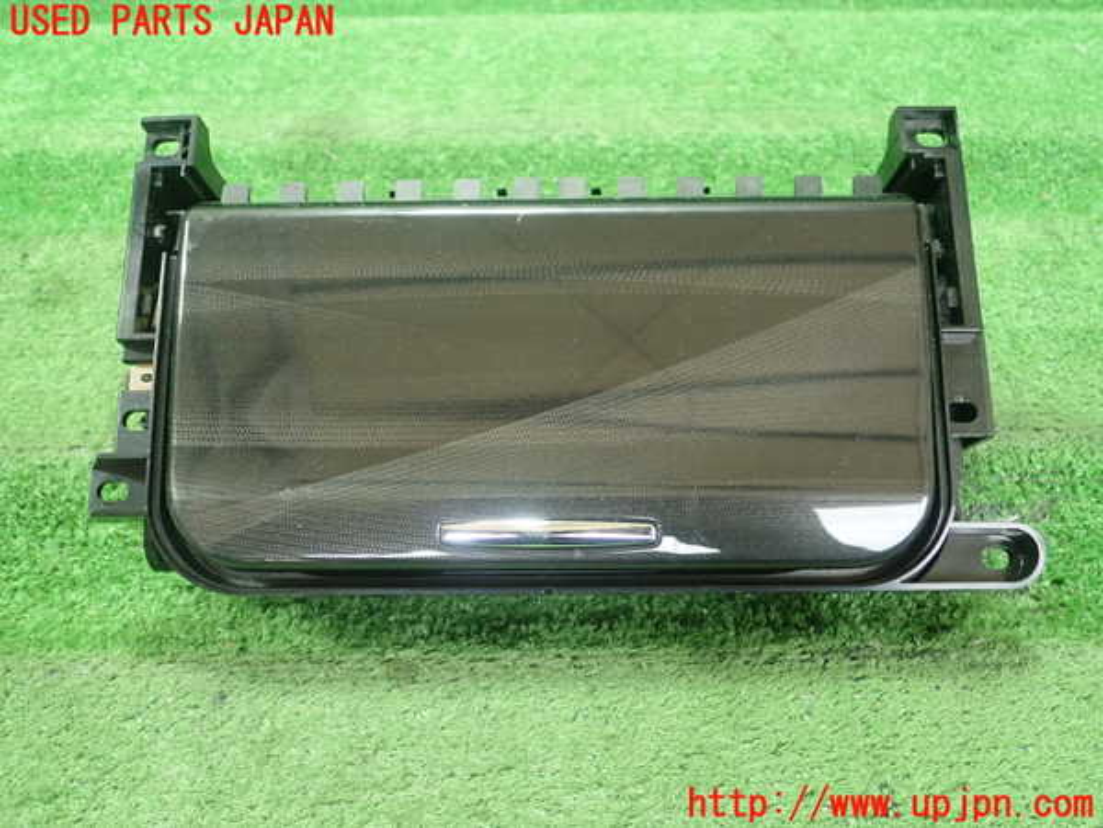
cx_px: 552
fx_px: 956
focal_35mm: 30
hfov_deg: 60.0
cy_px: 414
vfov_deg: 46.8
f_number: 2.3
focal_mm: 5.5
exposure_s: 1/125
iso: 640
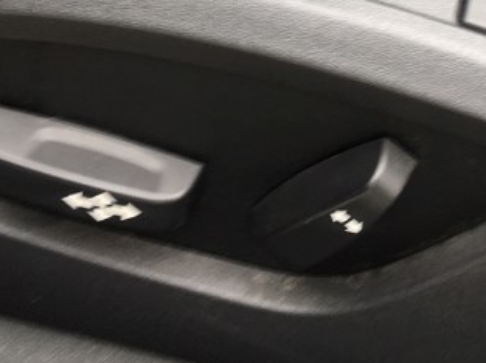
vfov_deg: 14.7
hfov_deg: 20.6
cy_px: -137
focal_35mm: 95
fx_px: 1332
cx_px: 328
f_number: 2.2
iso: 25
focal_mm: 4.15
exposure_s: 1/60
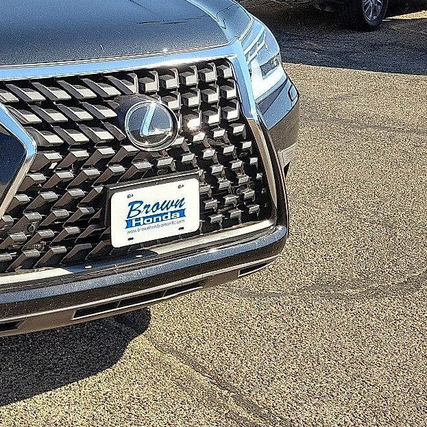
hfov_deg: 26.6
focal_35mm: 59
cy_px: 51
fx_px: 823
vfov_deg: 28.1
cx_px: -49
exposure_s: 1/1667
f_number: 1.8
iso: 50
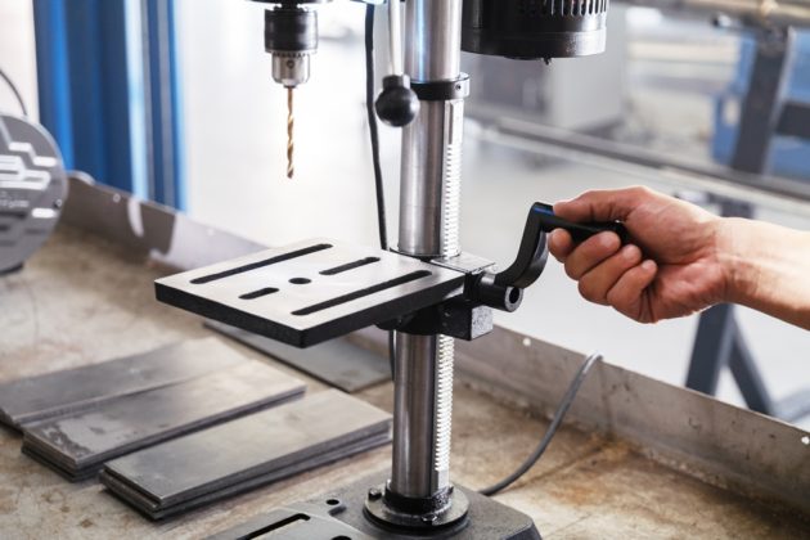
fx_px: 1417
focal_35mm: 63
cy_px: 270
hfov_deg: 31.9
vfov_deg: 21.6
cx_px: 405
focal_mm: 63
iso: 800
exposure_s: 1/100
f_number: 4
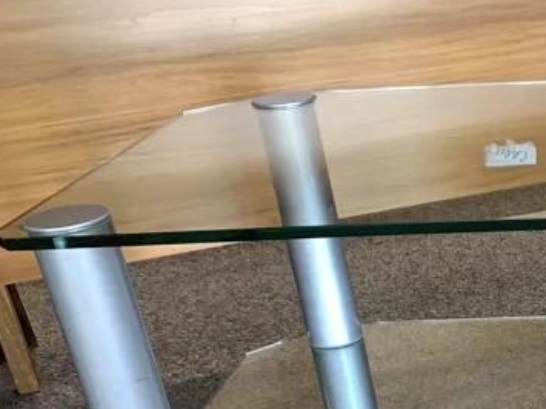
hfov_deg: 22.7
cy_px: 484
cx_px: 741
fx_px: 1183
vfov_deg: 18.6
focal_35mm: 75
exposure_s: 1/50
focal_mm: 4.25
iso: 50
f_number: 1.8
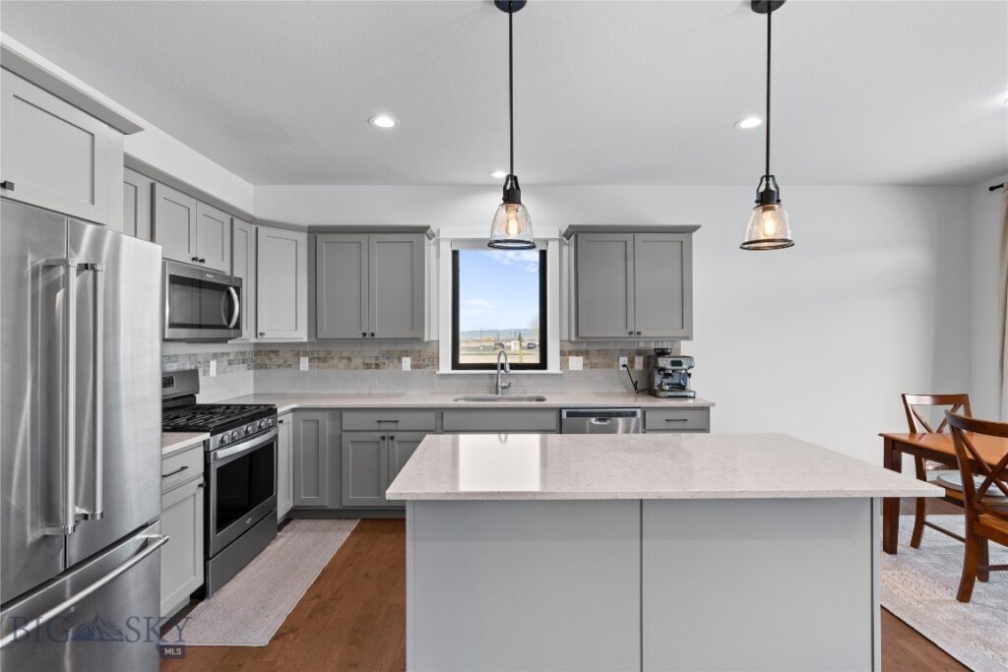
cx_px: 504
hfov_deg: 93.3
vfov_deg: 70.5
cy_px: 336
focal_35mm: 17
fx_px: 476
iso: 320
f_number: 9
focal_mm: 17
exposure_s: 1/4
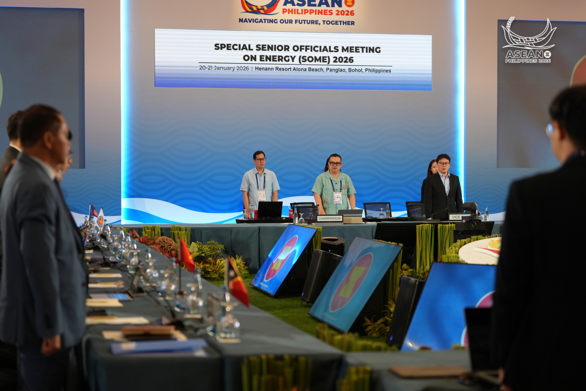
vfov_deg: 19.5
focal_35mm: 70
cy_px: 196
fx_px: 1139
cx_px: 293
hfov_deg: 28.8
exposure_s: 1/125
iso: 1250
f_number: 2.8
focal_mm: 70
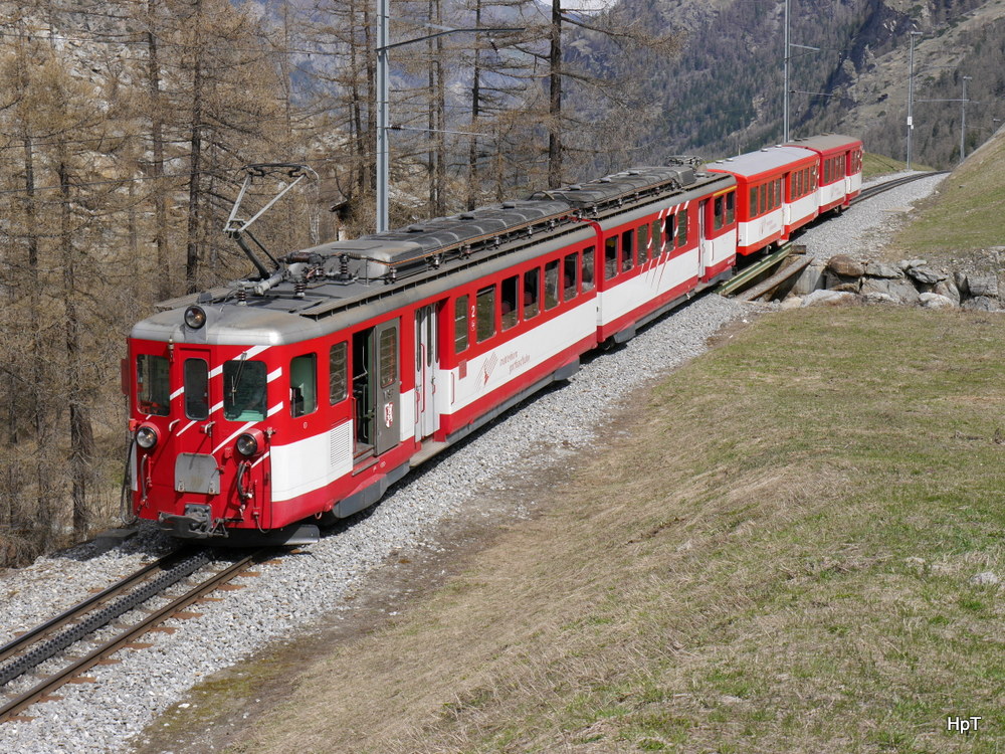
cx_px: 502
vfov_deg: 22.3
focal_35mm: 66
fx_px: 1916
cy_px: 377
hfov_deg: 29.4
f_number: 10
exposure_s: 1/320
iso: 160
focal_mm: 33
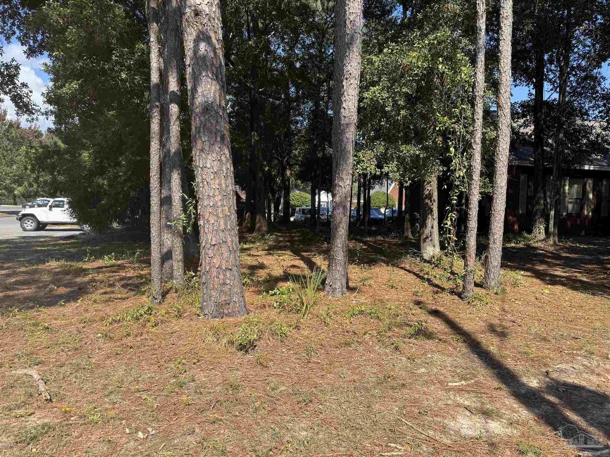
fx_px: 423
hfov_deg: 71.6
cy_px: 228
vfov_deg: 56.8
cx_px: 305
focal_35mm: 24
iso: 80
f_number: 1.78
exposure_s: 1/1980
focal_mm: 6.76
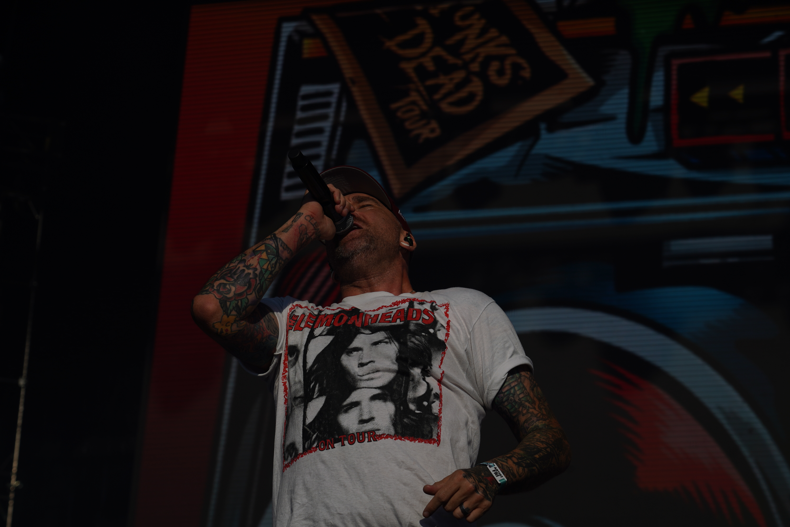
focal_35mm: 105
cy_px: 264
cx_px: 395
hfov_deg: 19.5
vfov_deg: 13.0
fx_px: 2304
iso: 100
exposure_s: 1/2000
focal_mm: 105
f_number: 8
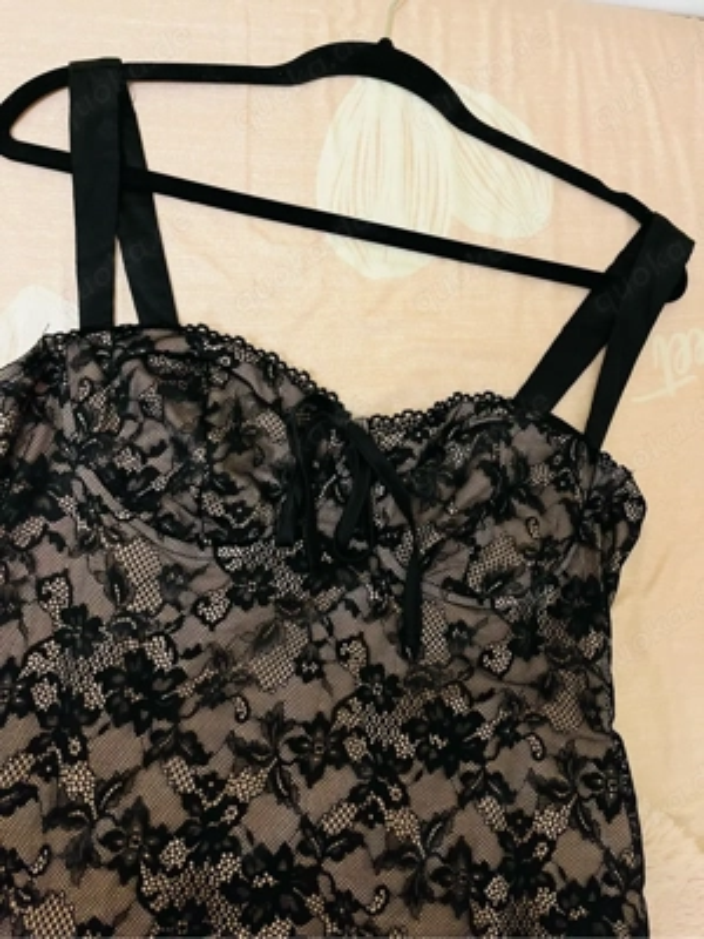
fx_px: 705
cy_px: 470
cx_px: 352
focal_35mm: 26
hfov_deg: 53.1
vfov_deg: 67.3
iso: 640
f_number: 1.6
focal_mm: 5.1
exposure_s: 1/33
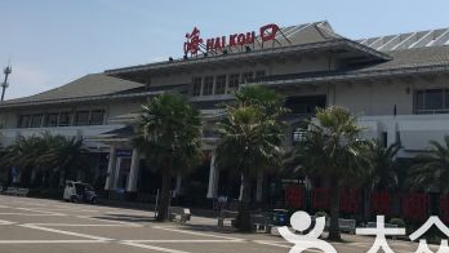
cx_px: 232
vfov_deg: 22.6
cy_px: 31
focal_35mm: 52
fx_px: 619
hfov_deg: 39.8
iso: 25
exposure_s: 1/3344
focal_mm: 4.15
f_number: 2.2
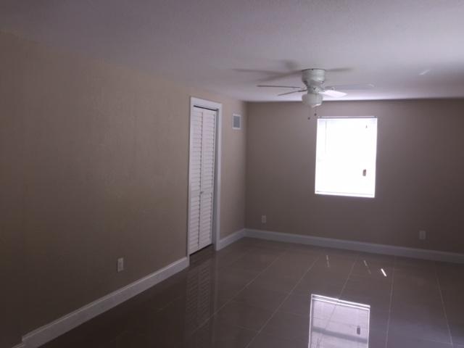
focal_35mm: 29
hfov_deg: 61.7
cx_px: 232
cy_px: 174
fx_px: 389
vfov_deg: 48.2
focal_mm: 4.15
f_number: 2.2
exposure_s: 1/120
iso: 64
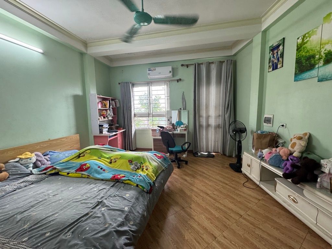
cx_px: 166
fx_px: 134
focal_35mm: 14
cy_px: 124
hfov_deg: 102.1
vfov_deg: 85.7
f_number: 2.2
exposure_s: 1/100
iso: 320
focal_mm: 2.22
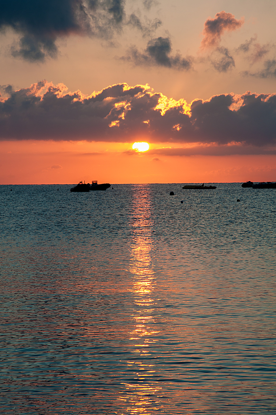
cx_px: 138
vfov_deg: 14.0
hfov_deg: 9.3
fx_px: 1695
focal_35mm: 147
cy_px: 208
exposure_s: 1/20
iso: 100
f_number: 22
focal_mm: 98
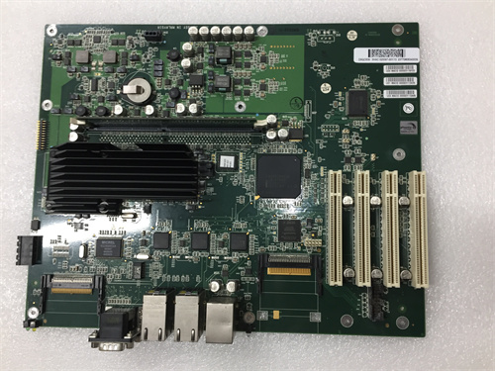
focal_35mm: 29
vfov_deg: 48.2
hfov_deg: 61.7
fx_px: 415
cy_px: 186
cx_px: 248
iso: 100
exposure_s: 1/33
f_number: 2.2
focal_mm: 4.15
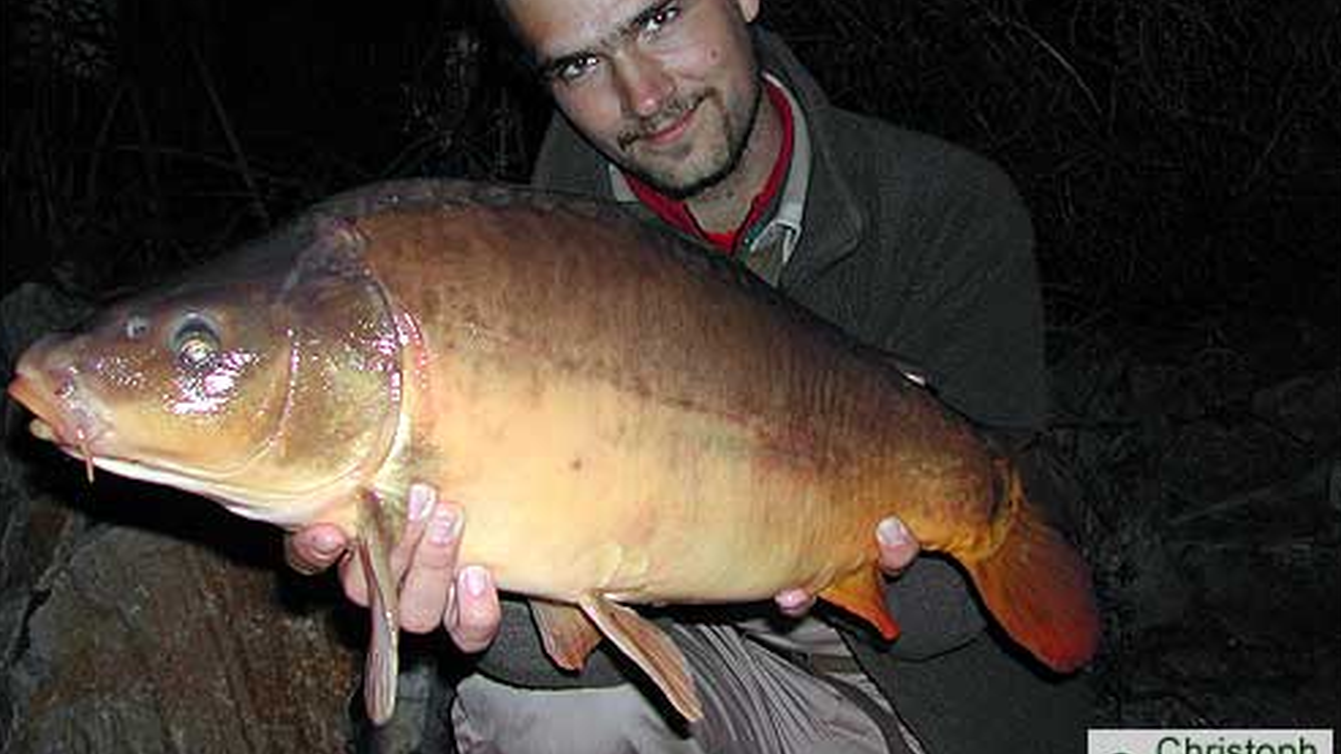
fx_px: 1493
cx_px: 666
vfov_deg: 28.3
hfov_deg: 48.4
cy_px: 314
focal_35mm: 42
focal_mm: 8
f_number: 2.8
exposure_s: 1/60
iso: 100
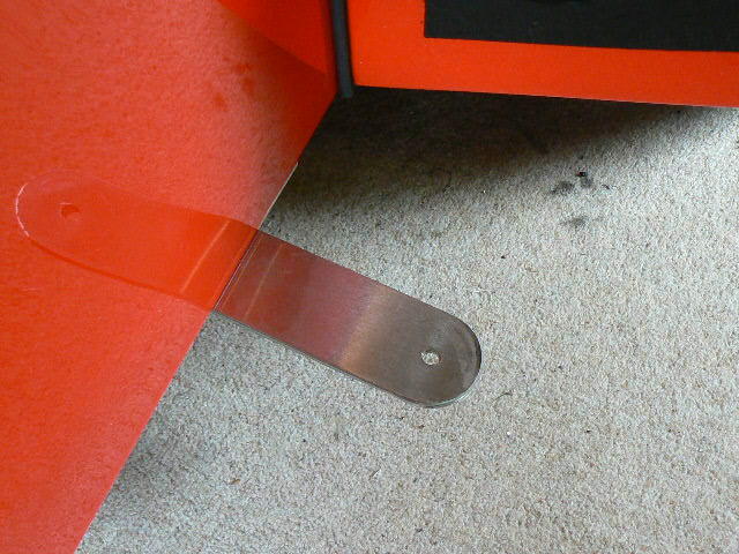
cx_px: 370
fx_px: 1046
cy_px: 277
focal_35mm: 49
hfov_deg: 38.9
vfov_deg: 29.7
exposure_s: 1/30
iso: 160
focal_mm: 6
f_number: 2.8
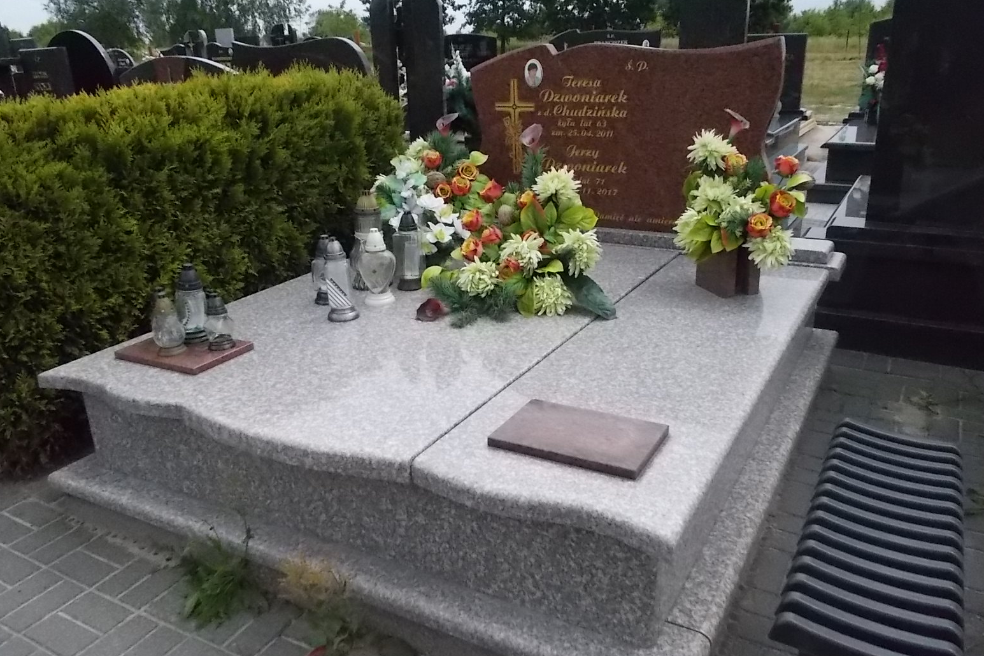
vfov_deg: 46.4
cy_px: 323
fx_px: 765
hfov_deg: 65.5
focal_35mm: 28
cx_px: 503
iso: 400
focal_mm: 4.6
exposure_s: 1/640
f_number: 8
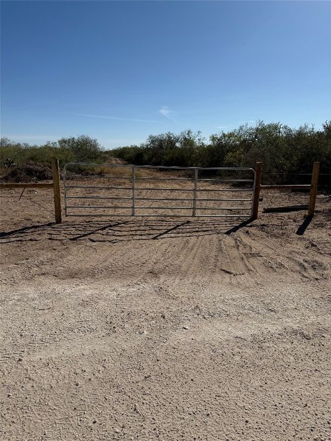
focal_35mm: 24
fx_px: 306
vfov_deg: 71.6
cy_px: 220
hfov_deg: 56.8
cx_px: 166
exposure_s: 1/10309
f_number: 1.78
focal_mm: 6.76
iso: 80
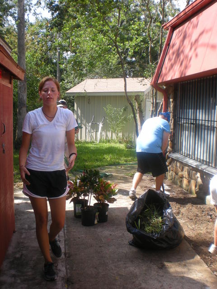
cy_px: 144
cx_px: 108
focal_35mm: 38
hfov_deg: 37.7
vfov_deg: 49.0
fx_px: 318
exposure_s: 1/130
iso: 64
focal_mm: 6.3
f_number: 4.6
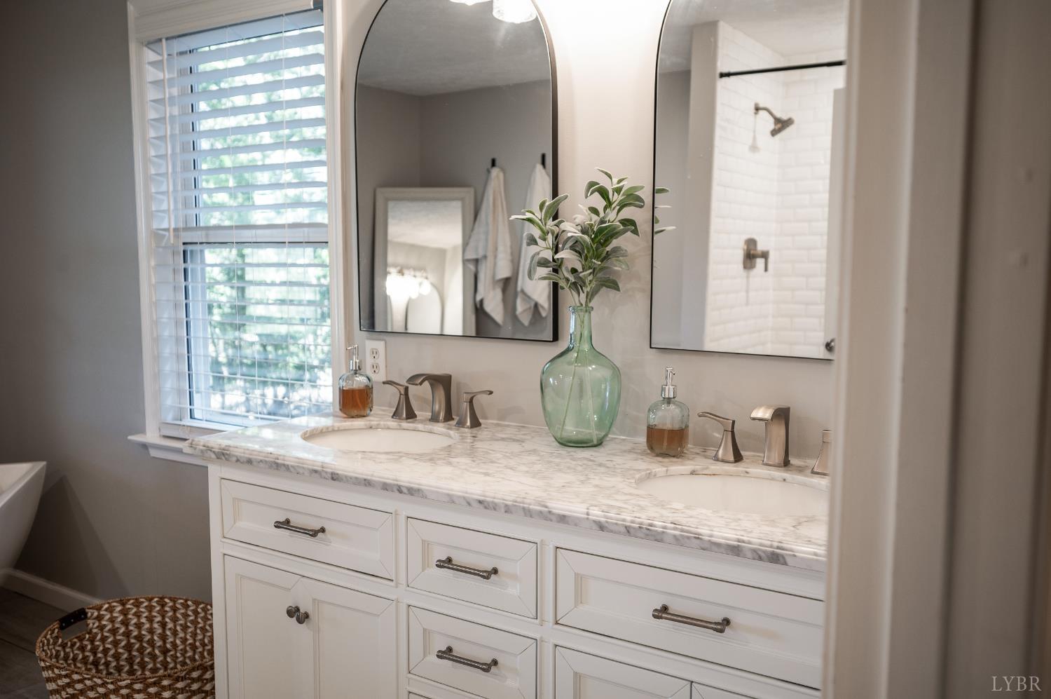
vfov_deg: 43.5
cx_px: 526
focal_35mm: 30
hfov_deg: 62.0
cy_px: 350
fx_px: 875
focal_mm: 30
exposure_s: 1/20
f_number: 4
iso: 200
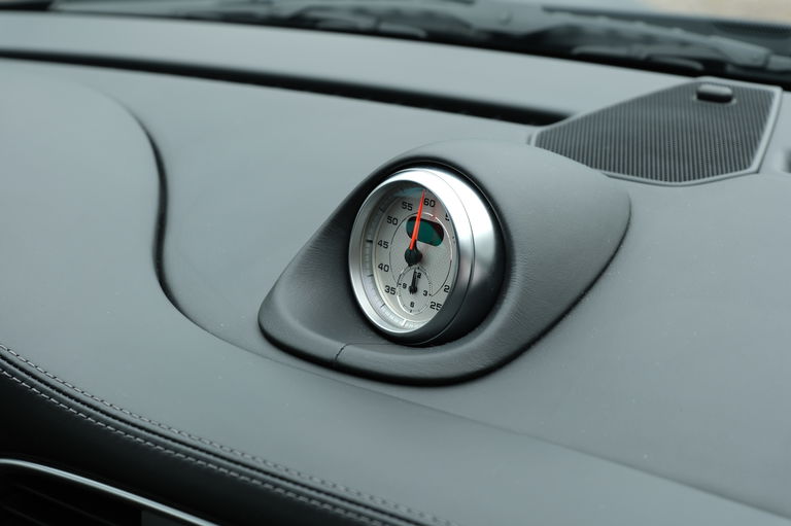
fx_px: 1647
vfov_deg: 18.2
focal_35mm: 75
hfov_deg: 27.0
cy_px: 263
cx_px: 396
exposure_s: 1/100
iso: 125
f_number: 5.6
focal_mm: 50
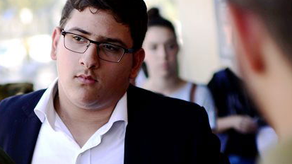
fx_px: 704
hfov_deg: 23.3
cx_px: 95
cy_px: 115
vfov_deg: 13.3
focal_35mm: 91
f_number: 1.4
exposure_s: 1/320
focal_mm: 35
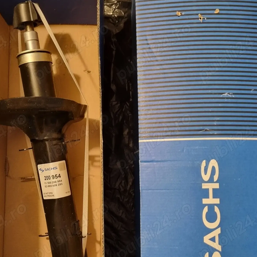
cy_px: 161
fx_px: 353
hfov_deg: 40.0
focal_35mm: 42
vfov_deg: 39.7
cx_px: 112
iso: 500
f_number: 1.8
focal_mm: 5.4
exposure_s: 1/40
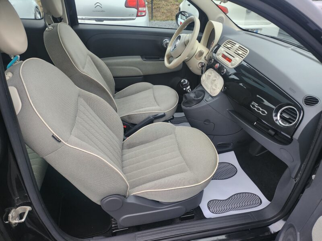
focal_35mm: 24
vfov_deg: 56.8
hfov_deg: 71.6
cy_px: 120
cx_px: 161
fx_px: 223
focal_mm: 5
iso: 400
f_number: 1.8
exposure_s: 1/100
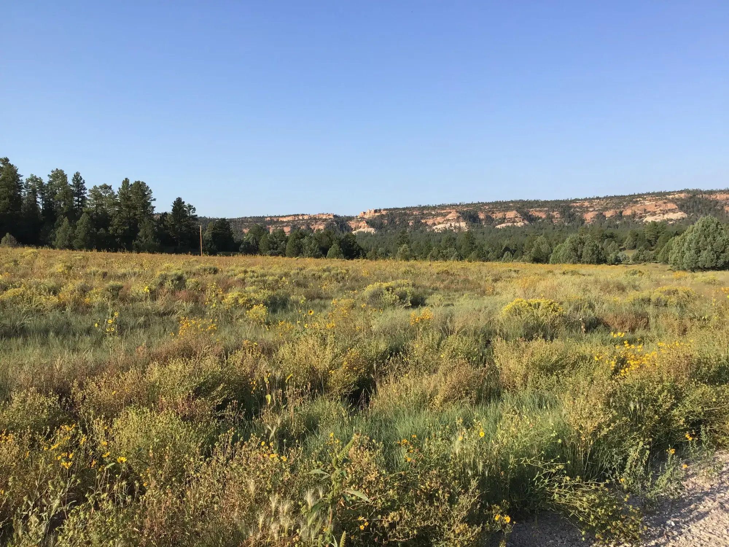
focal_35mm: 31
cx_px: 364
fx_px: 653
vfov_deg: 45.4
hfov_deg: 58.4
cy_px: 274
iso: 25
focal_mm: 3.3
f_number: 2.4
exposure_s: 1/741
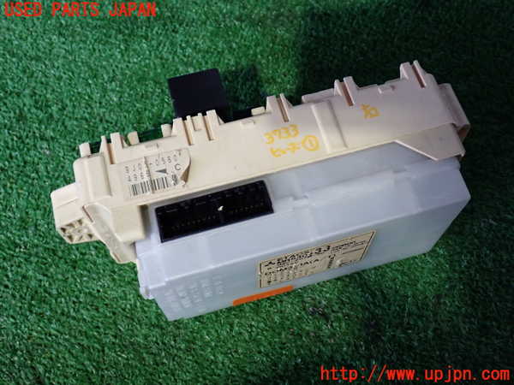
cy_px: 192
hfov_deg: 45.8
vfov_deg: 35.1
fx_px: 609
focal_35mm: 41
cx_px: 257
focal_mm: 7.31
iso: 500
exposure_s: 1/40
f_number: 2.8
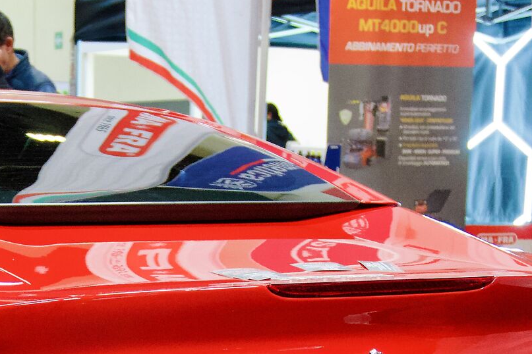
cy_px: 461
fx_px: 1581
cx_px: 86
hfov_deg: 18.9
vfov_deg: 12.4
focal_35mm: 107
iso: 3200
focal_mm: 24
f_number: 4.5
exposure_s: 1/160
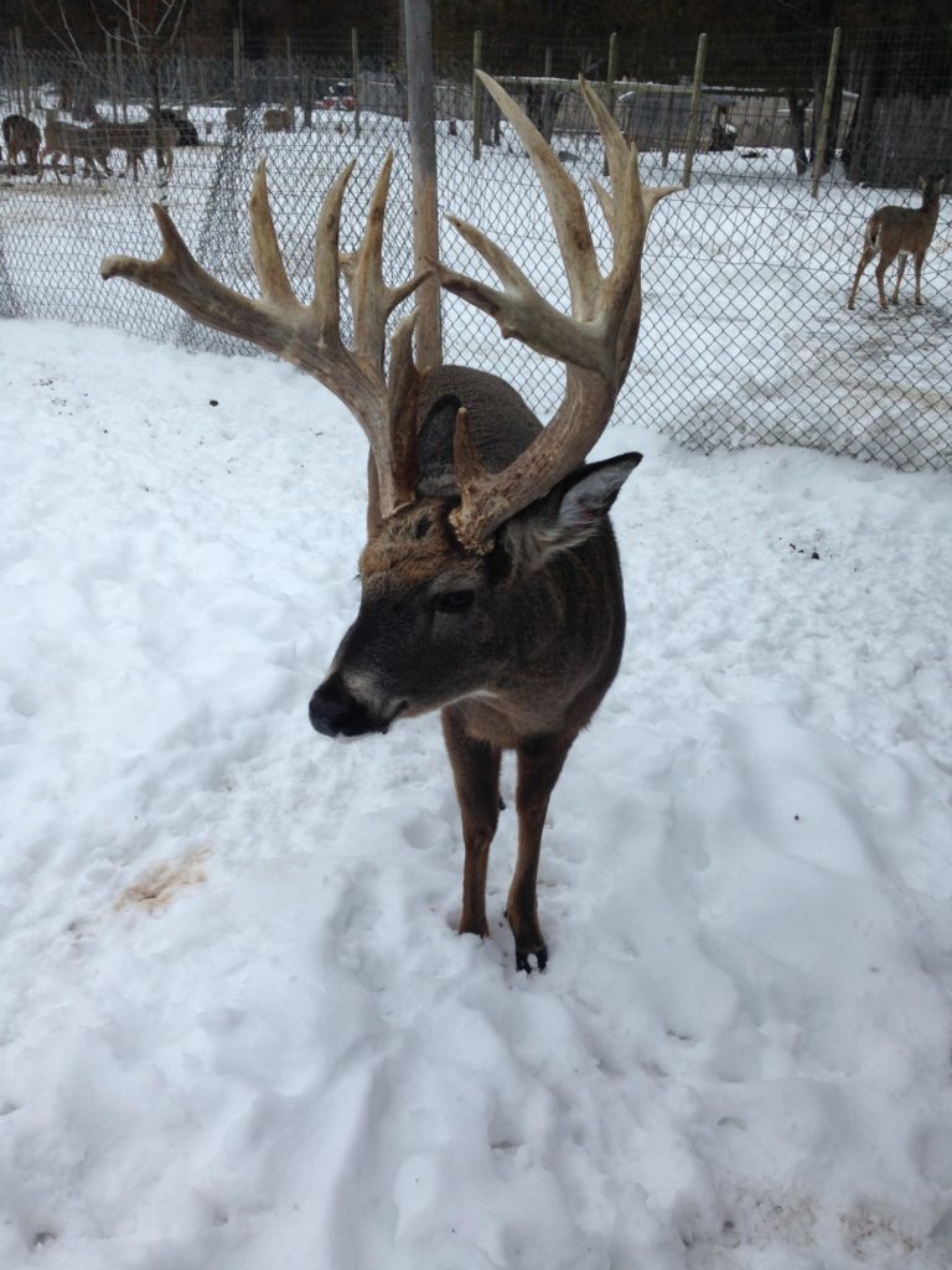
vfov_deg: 55.4
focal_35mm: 33
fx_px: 1210
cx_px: 476
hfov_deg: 42.9
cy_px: 635
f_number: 2.4
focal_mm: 4.12
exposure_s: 1/516
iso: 50
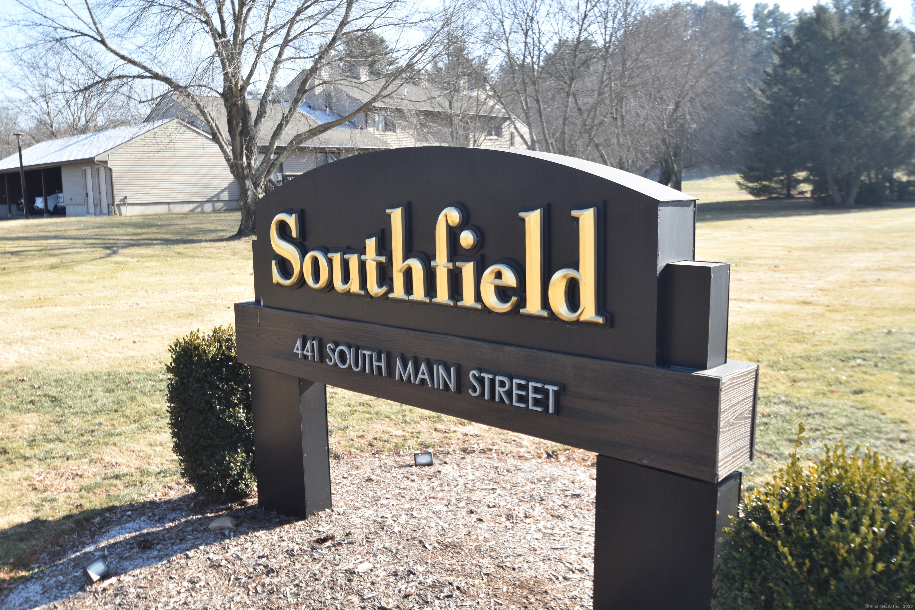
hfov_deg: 61.9
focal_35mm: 30
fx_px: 762
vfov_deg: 43.6
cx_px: 458
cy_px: 305
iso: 280
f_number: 8
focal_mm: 20
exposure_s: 1/250
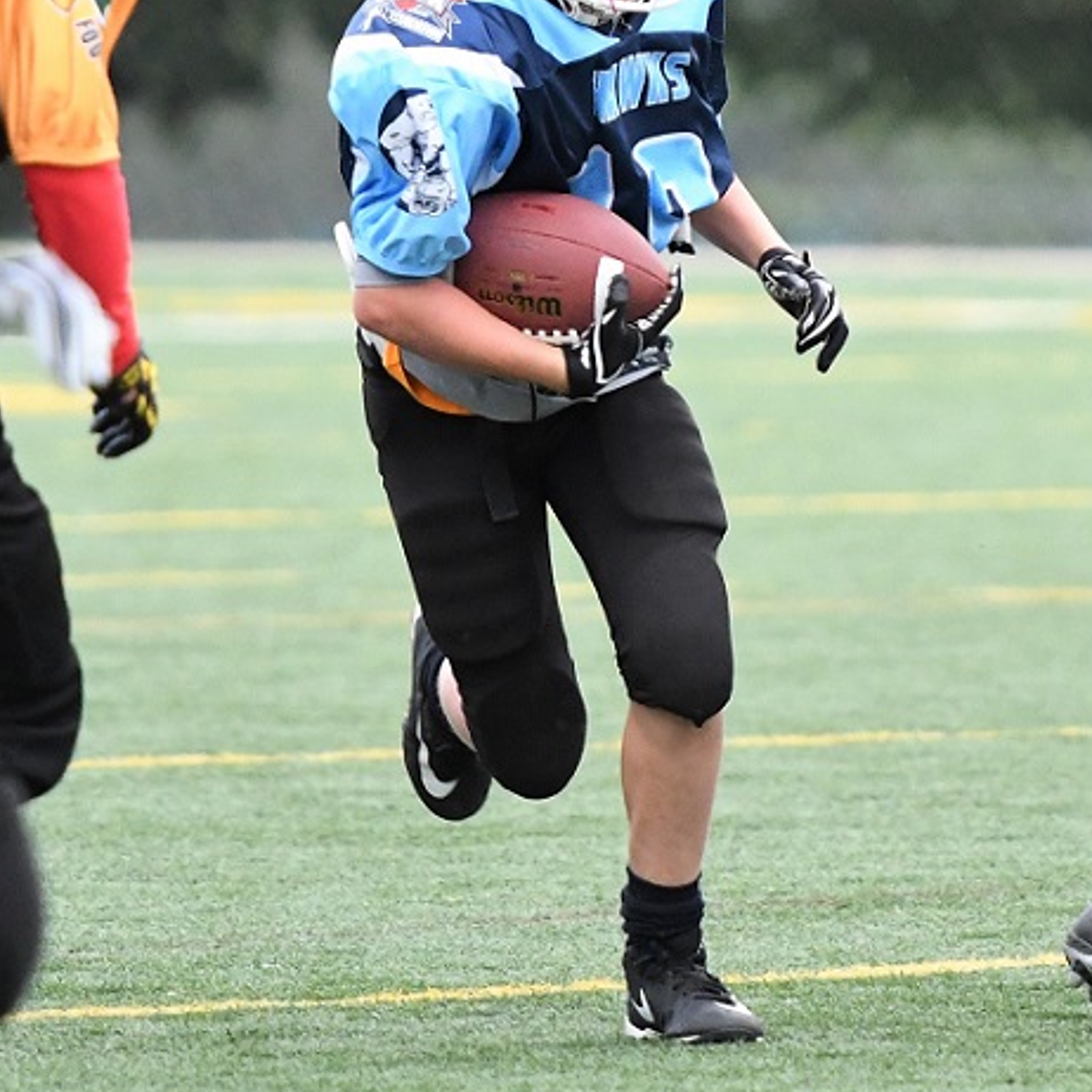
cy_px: 311
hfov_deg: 2.9
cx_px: 1014
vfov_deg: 3.0
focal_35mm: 594
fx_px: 21200
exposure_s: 1/1000
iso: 2500
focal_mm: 190
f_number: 2.8
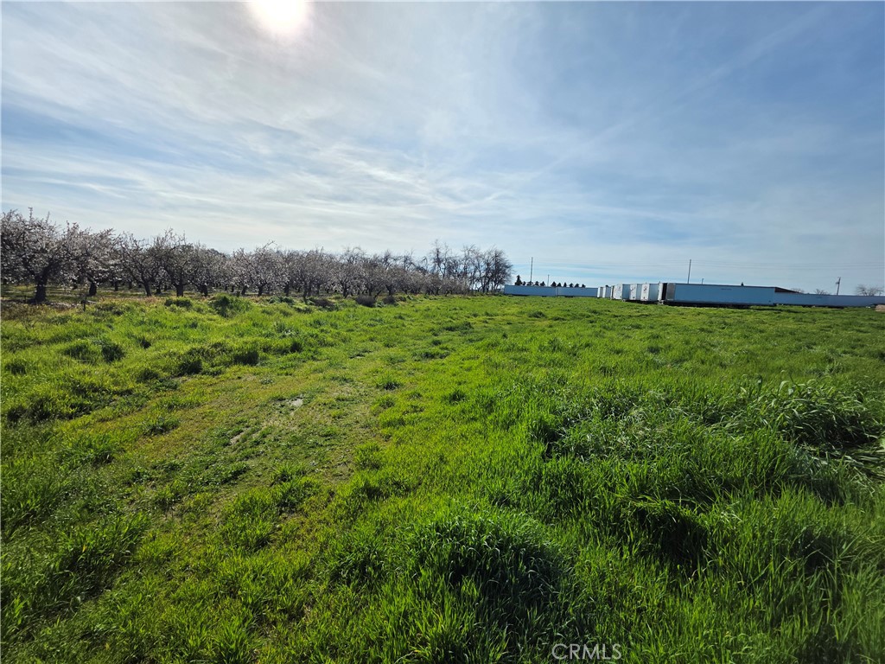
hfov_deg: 106.2
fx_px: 332
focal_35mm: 13
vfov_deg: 89.9
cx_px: 442
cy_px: 332
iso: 40
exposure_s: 1/4518
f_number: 1.9
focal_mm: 2.2
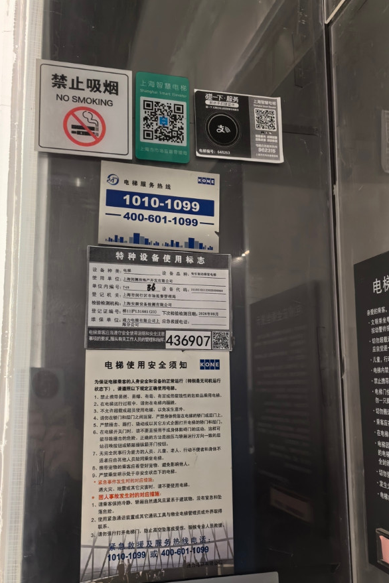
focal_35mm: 33
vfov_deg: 57.2
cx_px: 178
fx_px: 535
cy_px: 298
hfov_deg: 39.9
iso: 200
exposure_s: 1/50
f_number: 2
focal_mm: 5.75
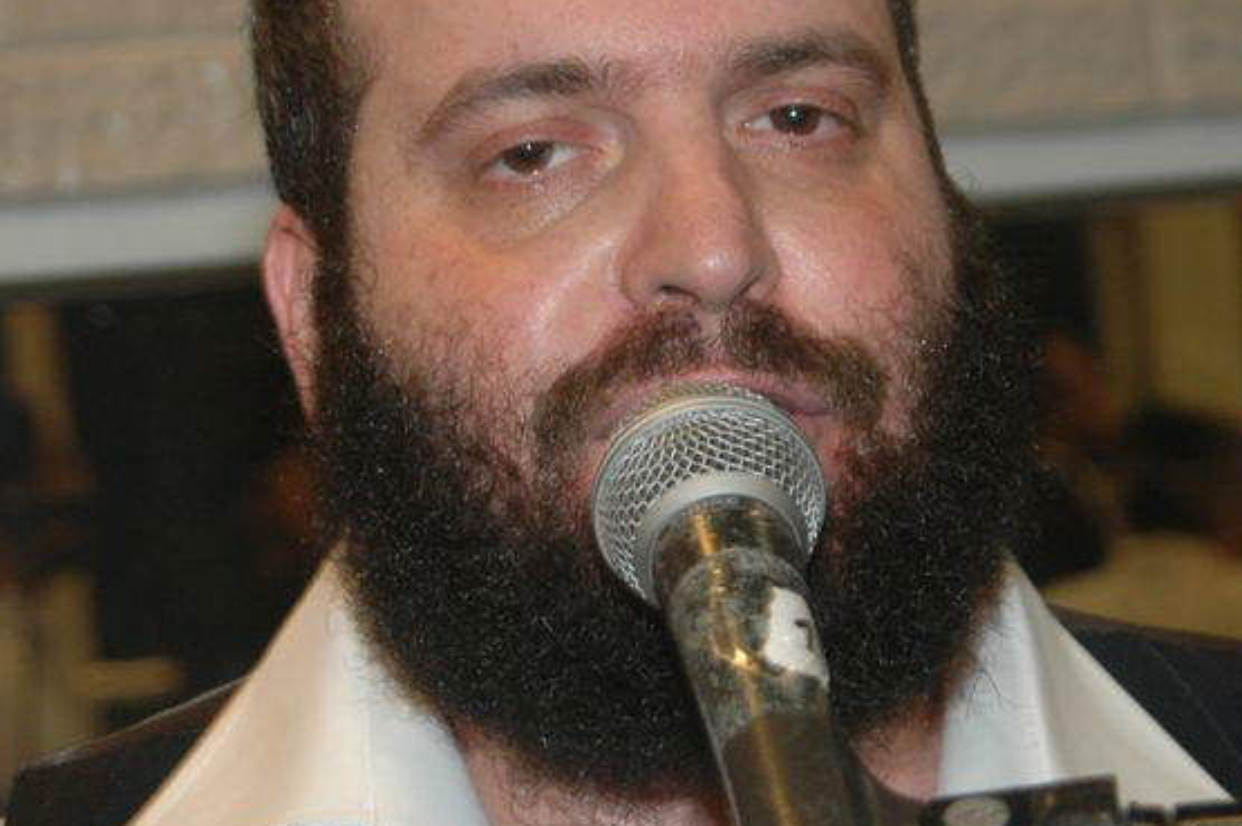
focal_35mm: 216
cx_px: 627
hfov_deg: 9.5
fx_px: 7445
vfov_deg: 6.3
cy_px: 241
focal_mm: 78
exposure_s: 1/60
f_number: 5.6
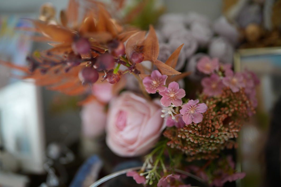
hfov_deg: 54.4
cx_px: 140
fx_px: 273
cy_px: 94
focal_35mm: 35
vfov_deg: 37.9
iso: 100
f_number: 1.2
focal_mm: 35
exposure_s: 1/160
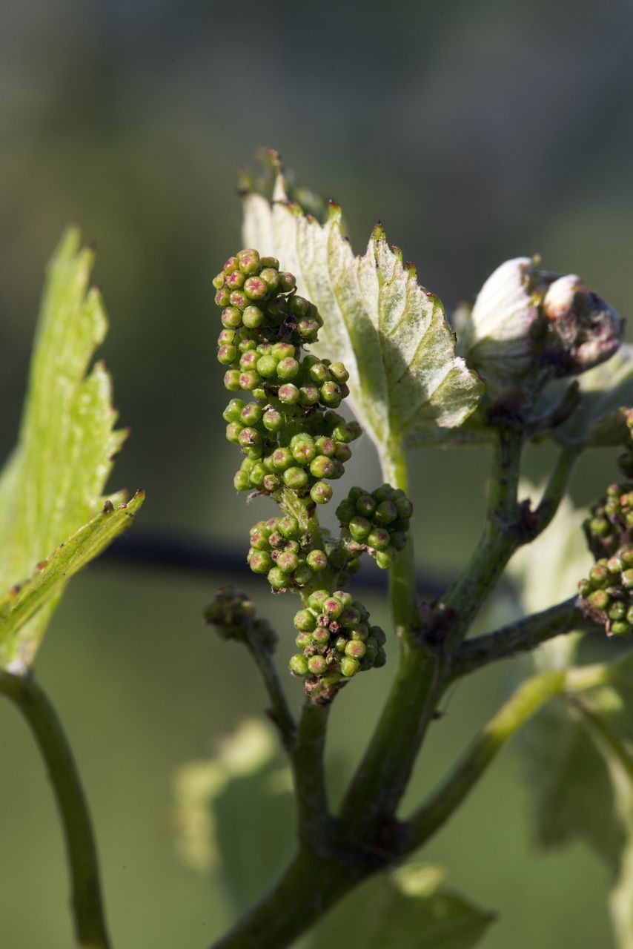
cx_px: 316
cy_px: 474
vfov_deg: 19.5
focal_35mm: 105
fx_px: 2768
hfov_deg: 13.0
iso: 720
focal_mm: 105
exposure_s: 1/250
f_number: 16
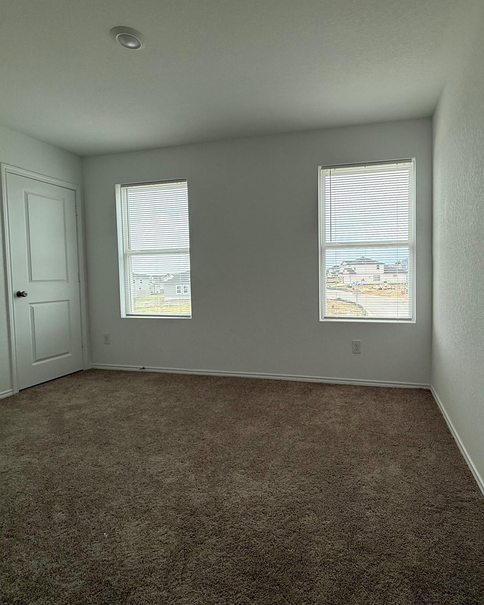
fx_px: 340
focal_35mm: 19
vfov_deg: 83.3
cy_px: 292
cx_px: 293
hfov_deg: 70.0
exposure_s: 1/445
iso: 64
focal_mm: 2.22
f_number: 2.2
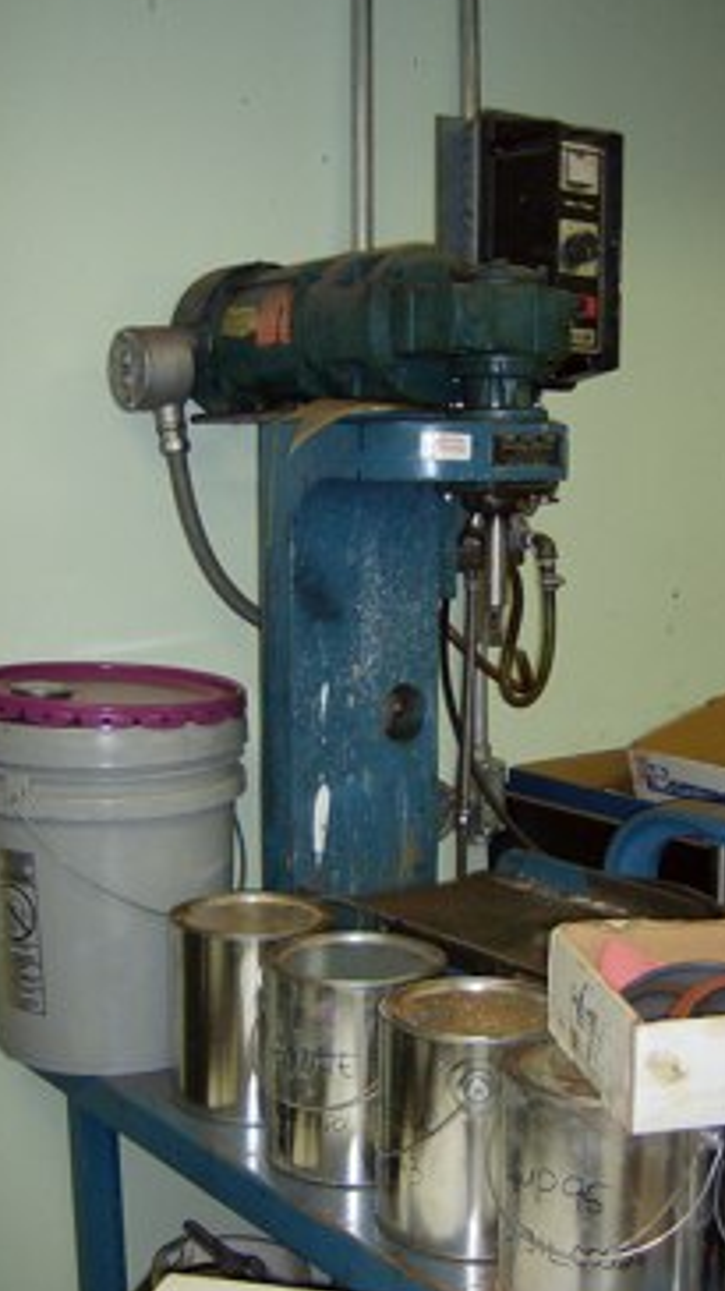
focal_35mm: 46
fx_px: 1574
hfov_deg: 25.9
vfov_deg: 44.6
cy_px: 702
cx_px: 407
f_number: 2.8
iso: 200
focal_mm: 6
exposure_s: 1/60
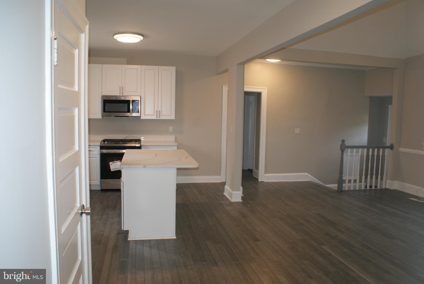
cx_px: 212
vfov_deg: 48.0
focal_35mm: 27
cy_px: 142
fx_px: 318
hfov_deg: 67.3
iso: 400
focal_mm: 18
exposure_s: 1/80
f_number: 5.6
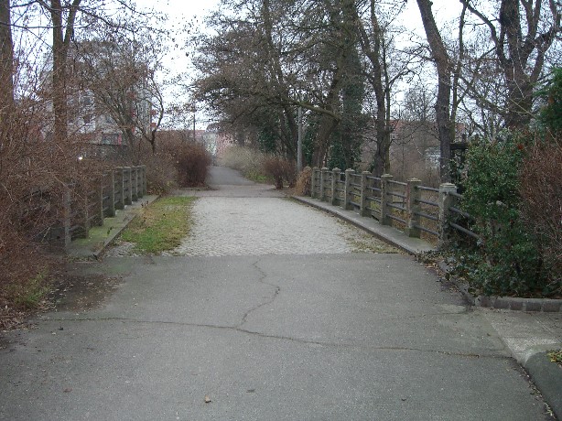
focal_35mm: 38
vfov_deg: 37.7
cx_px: 281
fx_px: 617
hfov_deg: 49.0
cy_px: 210
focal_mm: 7.9
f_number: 2.8
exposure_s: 1/40
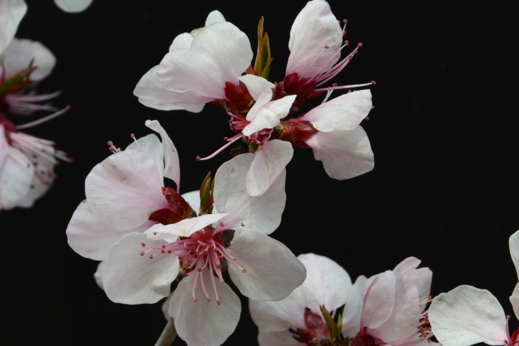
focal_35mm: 261
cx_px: 315
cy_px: 214
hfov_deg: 7.9
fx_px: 3757
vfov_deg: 5.3
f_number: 18
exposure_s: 1/250
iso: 640
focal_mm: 135
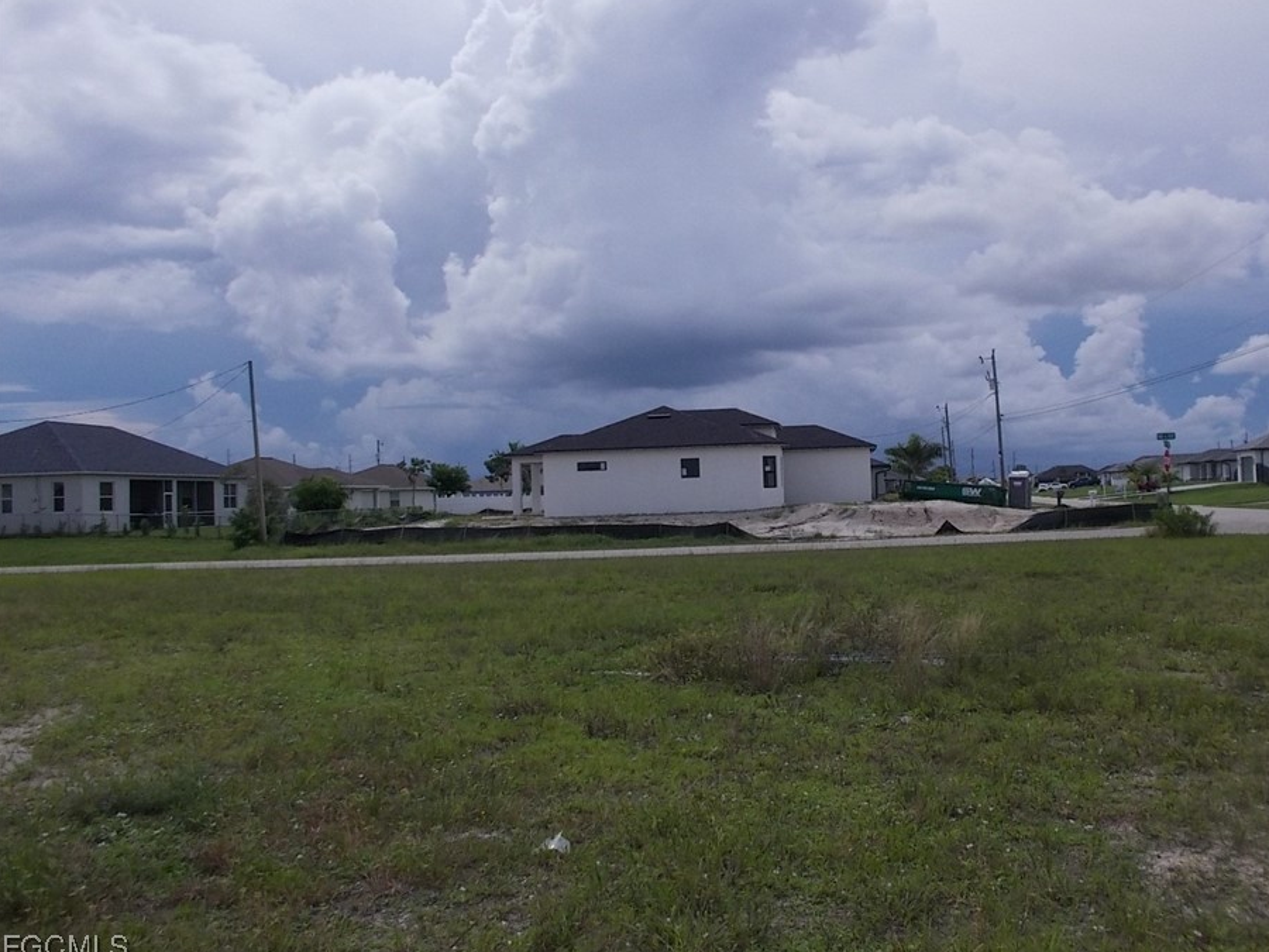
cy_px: 437
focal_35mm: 33
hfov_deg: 55.2
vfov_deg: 42.9
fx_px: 1210
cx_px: 716
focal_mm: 4.1
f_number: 3.3
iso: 80
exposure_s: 1/2000
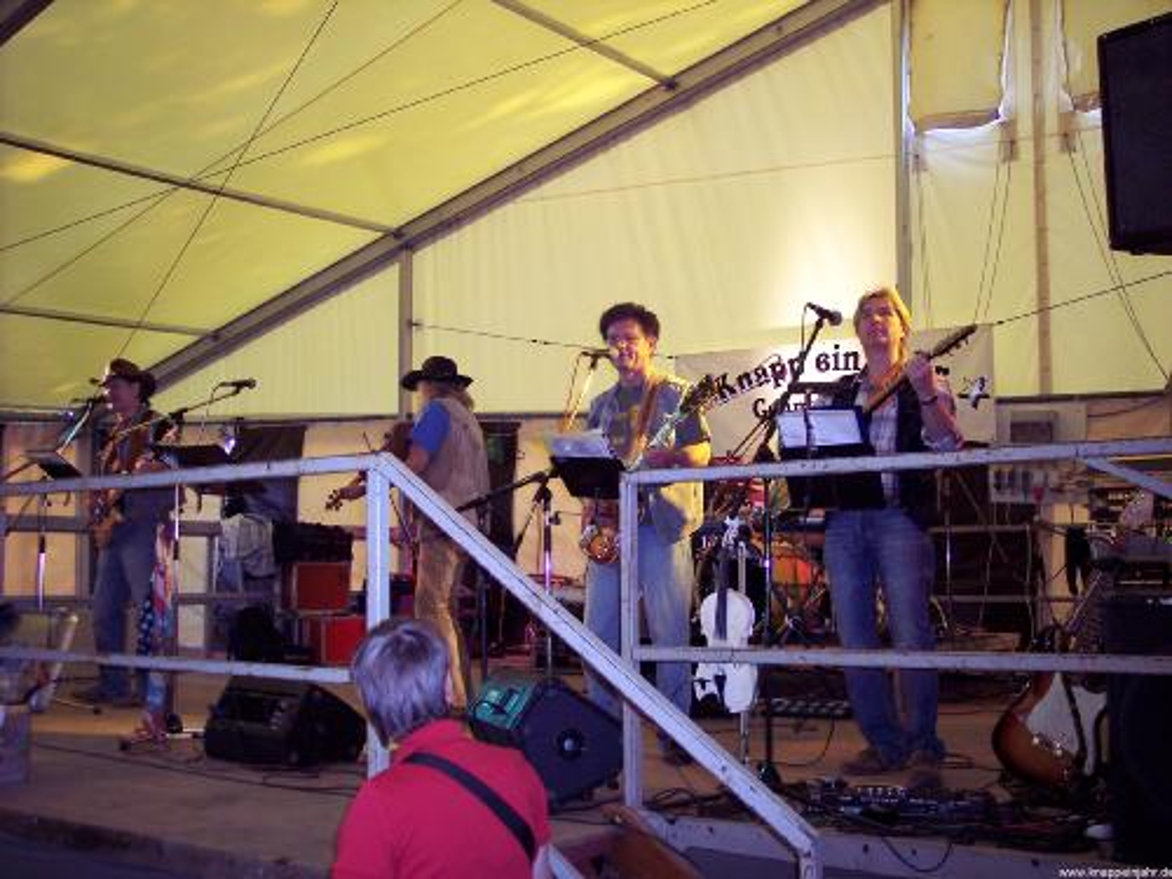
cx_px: 586
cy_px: 440
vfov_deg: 36.8
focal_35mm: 39
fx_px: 1320
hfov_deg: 47.9
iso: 140
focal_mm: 8
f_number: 2.8
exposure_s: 1/60
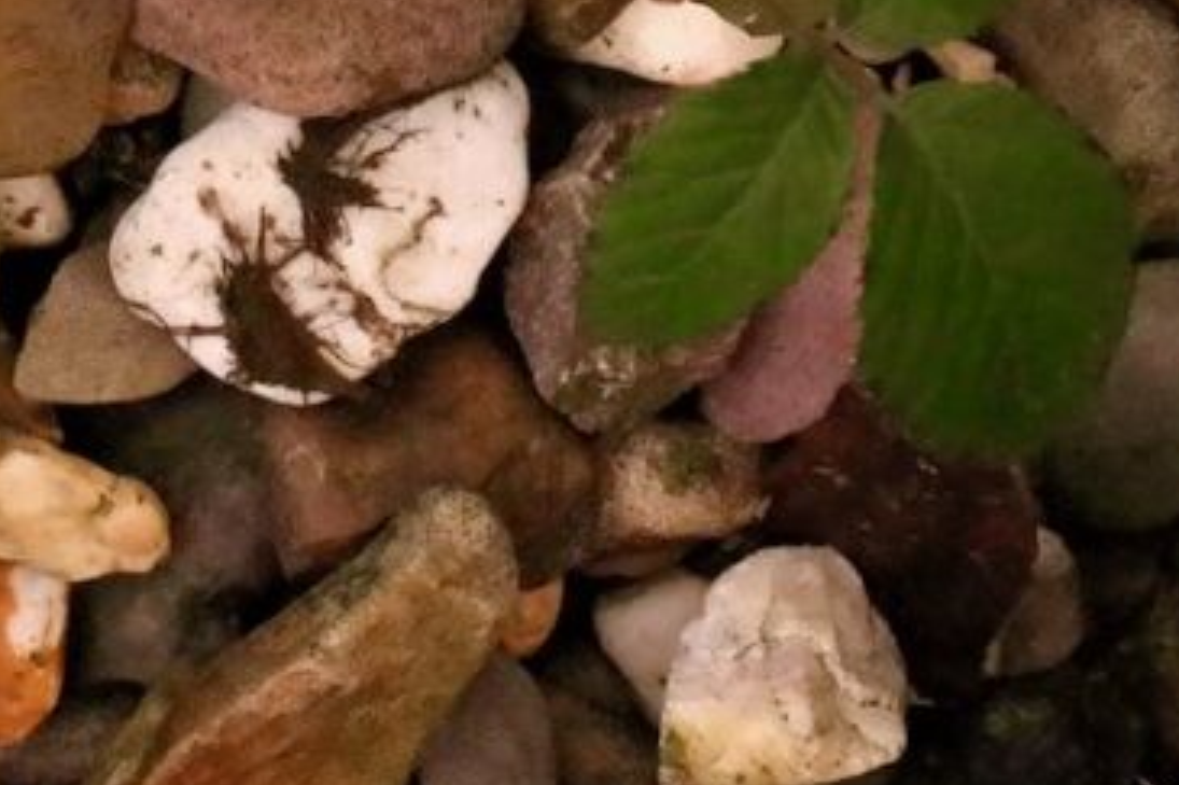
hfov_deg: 8.7
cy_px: -1032
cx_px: -879
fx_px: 7431
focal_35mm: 227
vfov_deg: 5.8
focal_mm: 30
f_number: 8
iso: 1600
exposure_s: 1/400
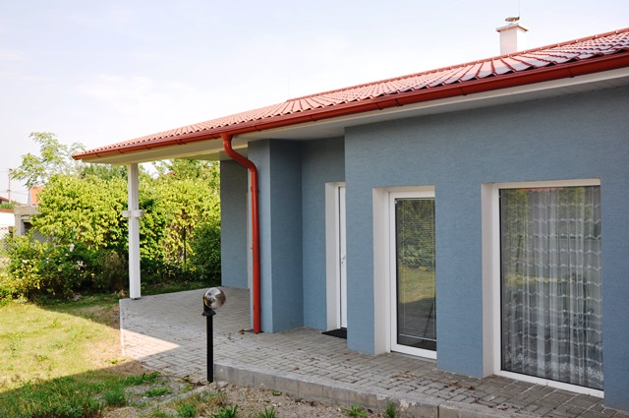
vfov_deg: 39.9
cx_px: 314
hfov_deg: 57.3
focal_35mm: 33
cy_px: 209
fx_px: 576
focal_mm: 22
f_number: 8
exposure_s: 1/200
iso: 200
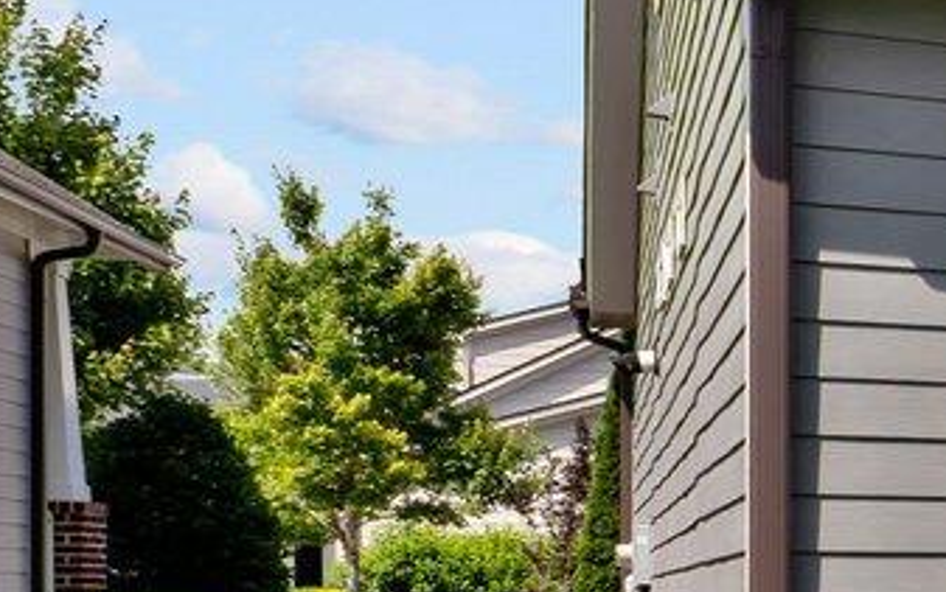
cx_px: 2380
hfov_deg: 13.7
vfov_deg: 13.0
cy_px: 602
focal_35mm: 99
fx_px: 2554
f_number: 6.7
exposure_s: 1/90
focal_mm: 16
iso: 100
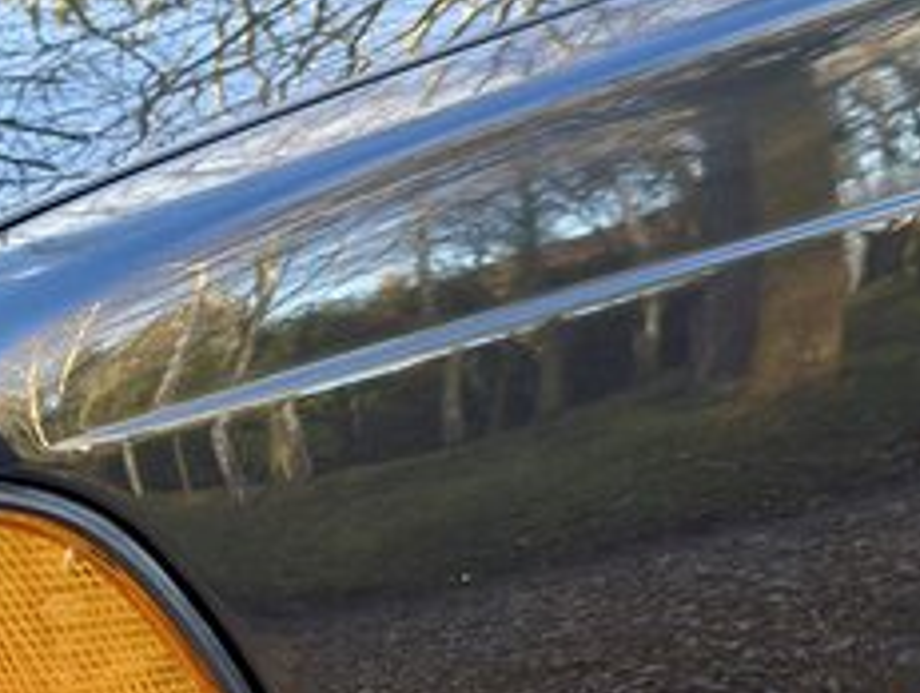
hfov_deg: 16.1
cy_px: 920
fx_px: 3221
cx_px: 191
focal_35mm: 121
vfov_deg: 11.9
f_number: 1.78
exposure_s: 1/132
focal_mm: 6.76
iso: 100
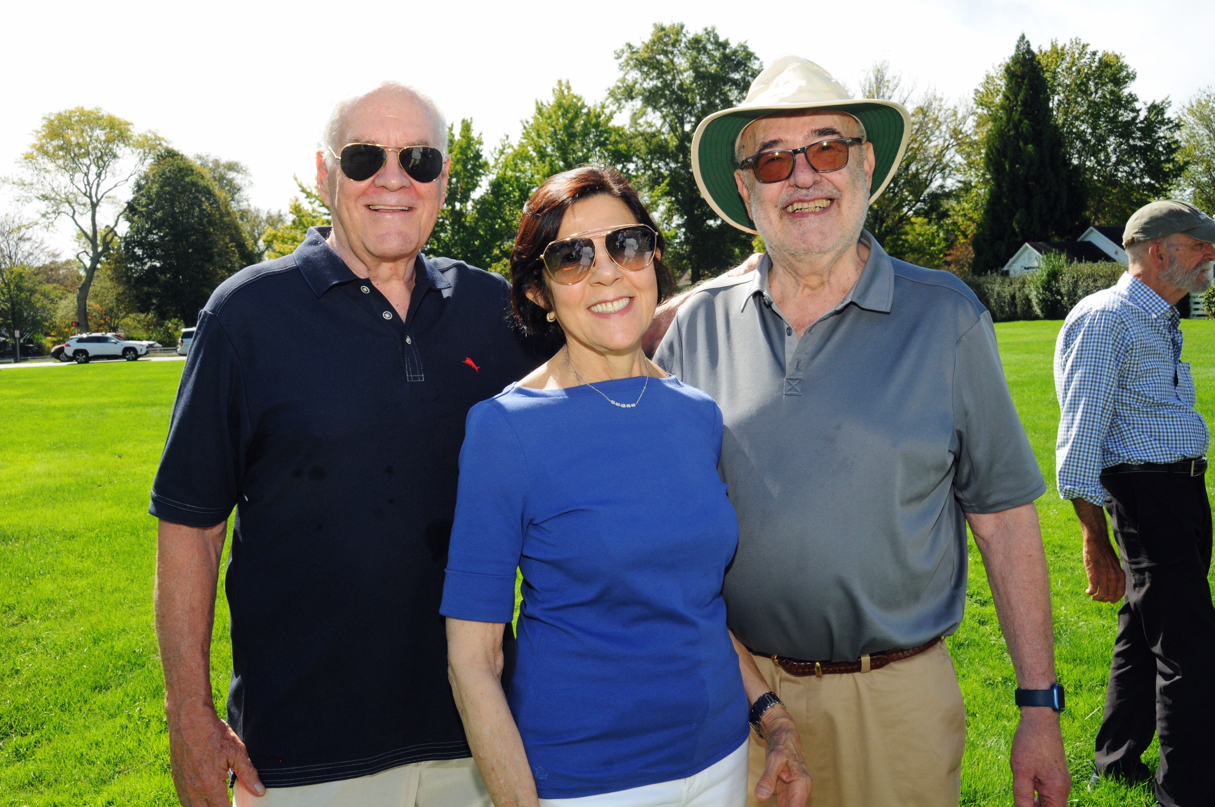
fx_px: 1112
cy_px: 404
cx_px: 608
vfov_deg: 39.9
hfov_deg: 57.3
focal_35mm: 33
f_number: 13
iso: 500
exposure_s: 1/250
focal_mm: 22
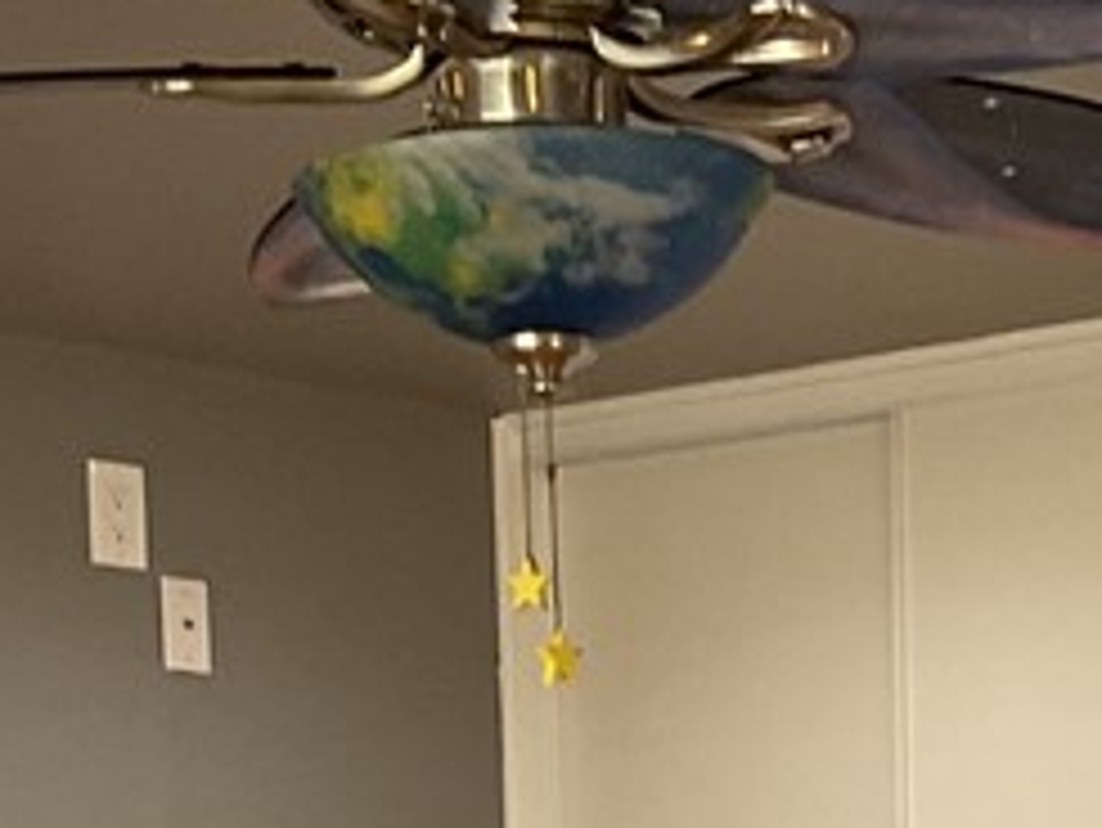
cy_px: 1480
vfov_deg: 11.4
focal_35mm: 121
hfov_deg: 16.0
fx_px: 3854
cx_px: 1066
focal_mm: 3
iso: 64
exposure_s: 1/50
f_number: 1.8
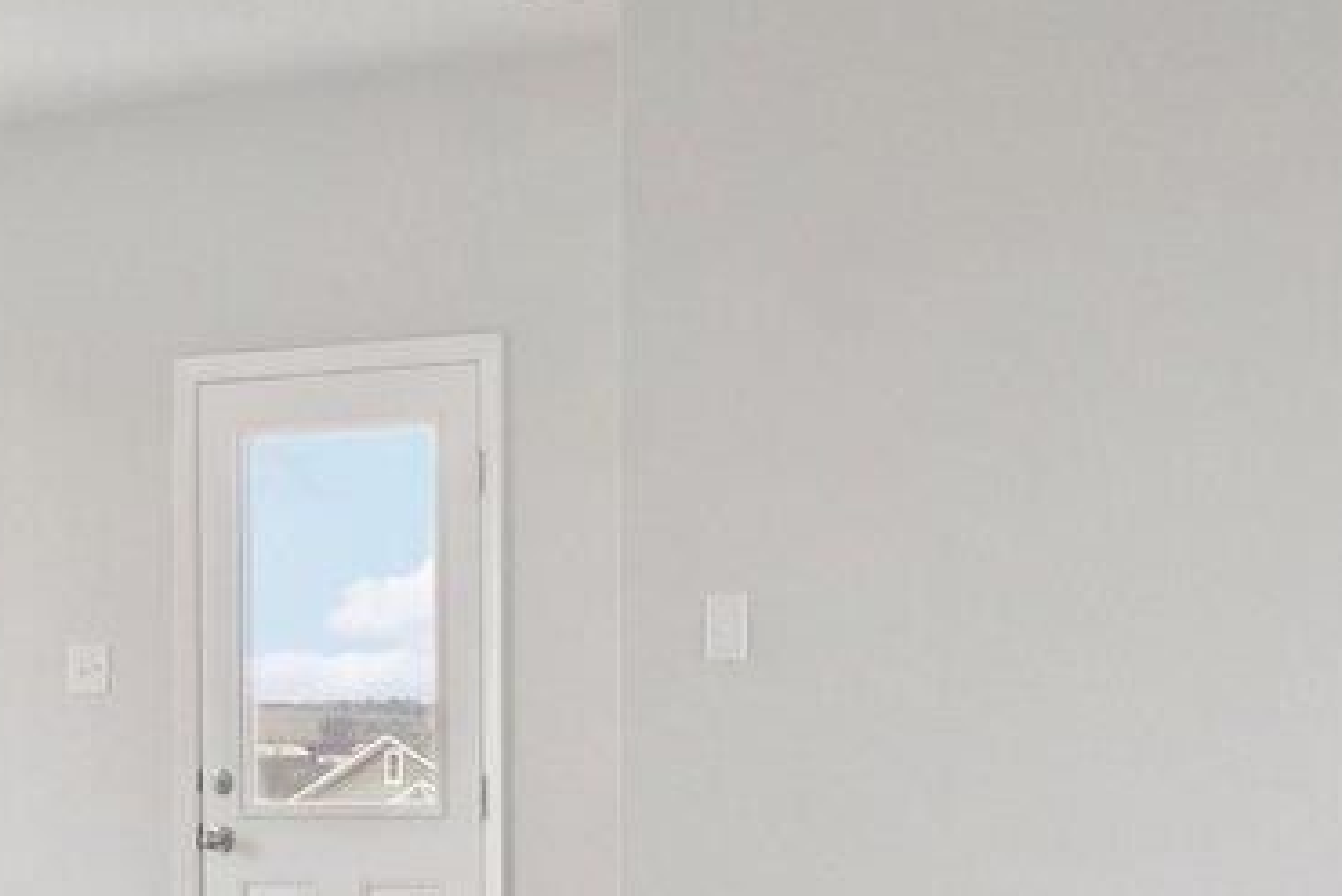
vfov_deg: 16.4
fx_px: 3095
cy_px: 658
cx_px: 584
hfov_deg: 24.4
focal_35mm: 83
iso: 400
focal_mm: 10
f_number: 8
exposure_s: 1/15
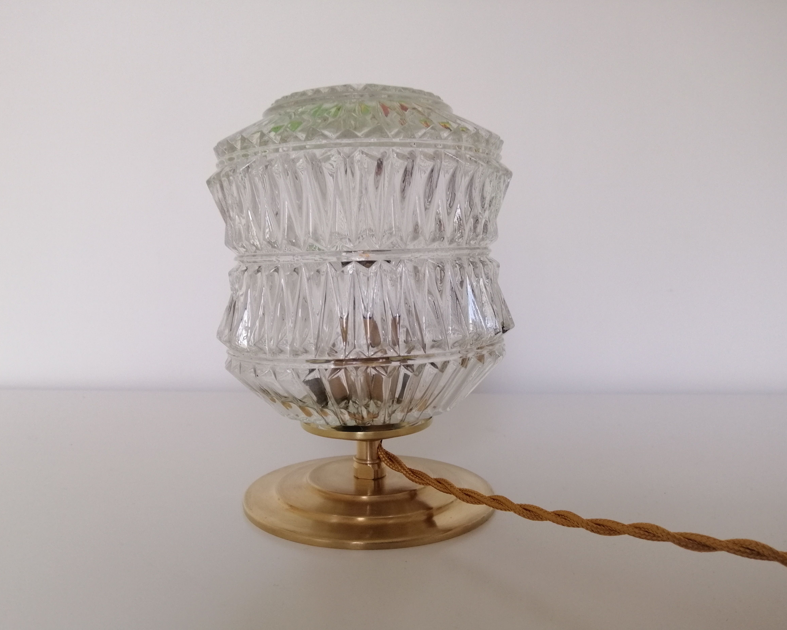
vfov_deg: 50.0
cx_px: 407
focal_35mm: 29
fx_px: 675
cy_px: 319
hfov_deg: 60.4
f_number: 1.8
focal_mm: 3.95
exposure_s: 1/50
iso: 100
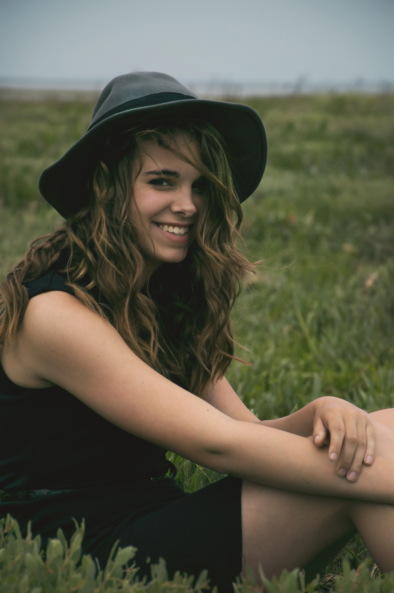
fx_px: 2590
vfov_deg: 13.1
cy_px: 296
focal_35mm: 158
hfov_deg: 8.7
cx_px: 197
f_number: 5.6
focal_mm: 105
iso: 100
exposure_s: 1/500
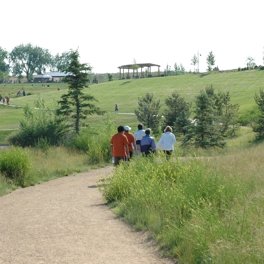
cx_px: 108
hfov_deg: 17.4
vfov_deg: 17.4
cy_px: 132
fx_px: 863
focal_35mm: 100
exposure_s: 1/250
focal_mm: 52
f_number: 8
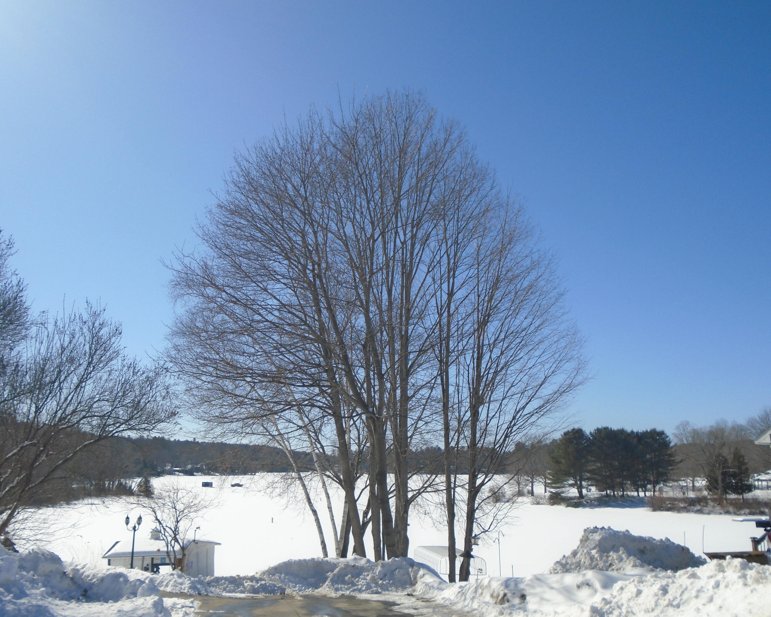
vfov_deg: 44.5
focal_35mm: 33
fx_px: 753
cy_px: 311
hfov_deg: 54.2
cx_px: 368
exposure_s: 1/400
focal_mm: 5.5
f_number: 8.8
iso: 100
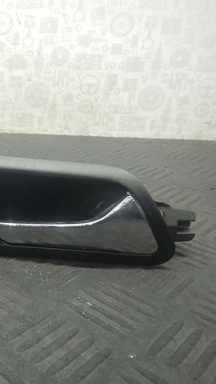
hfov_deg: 29.9
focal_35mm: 35
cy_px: 192
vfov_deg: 56.6
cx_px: -28
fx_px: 357
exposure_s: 1/25
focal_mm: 4.3
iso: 400
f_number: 2.8
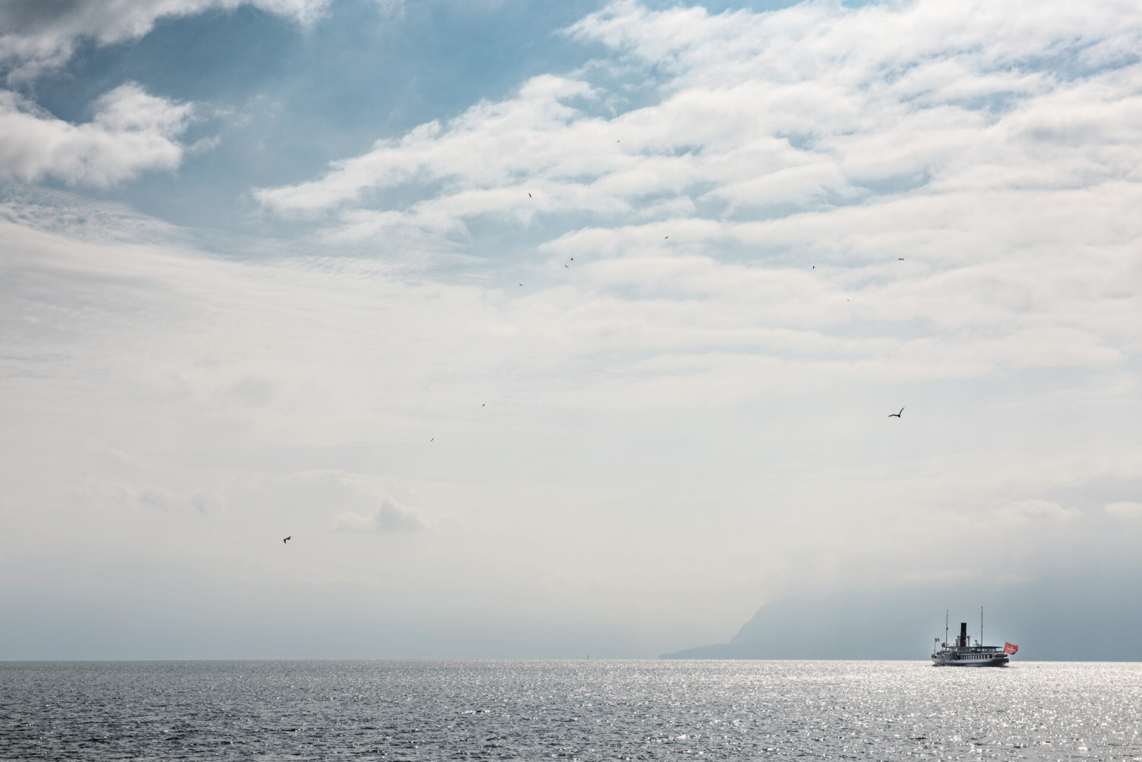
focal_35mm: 70
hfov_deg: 28.8
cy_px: 381
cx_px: 571
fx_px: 2221
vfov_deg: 19.5
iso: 200
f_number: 13
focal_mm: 70
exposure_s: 1/800
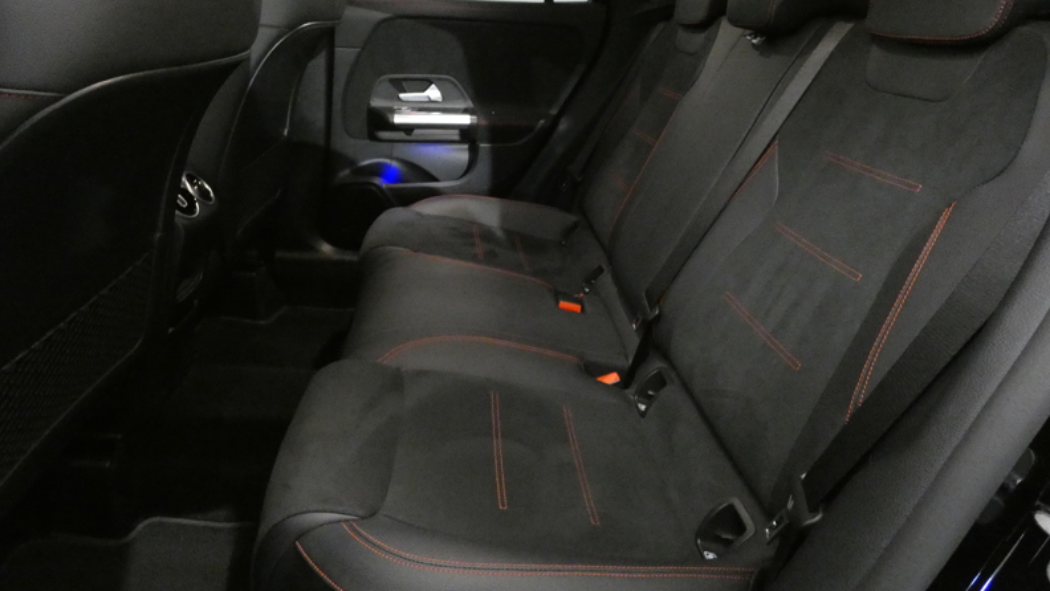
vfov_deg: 50.7
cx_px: 525
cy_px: 204
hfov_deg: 81.2
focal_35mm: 22
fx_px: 613
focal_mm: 3.6
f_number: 2.8
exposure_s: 1/15
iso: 1600
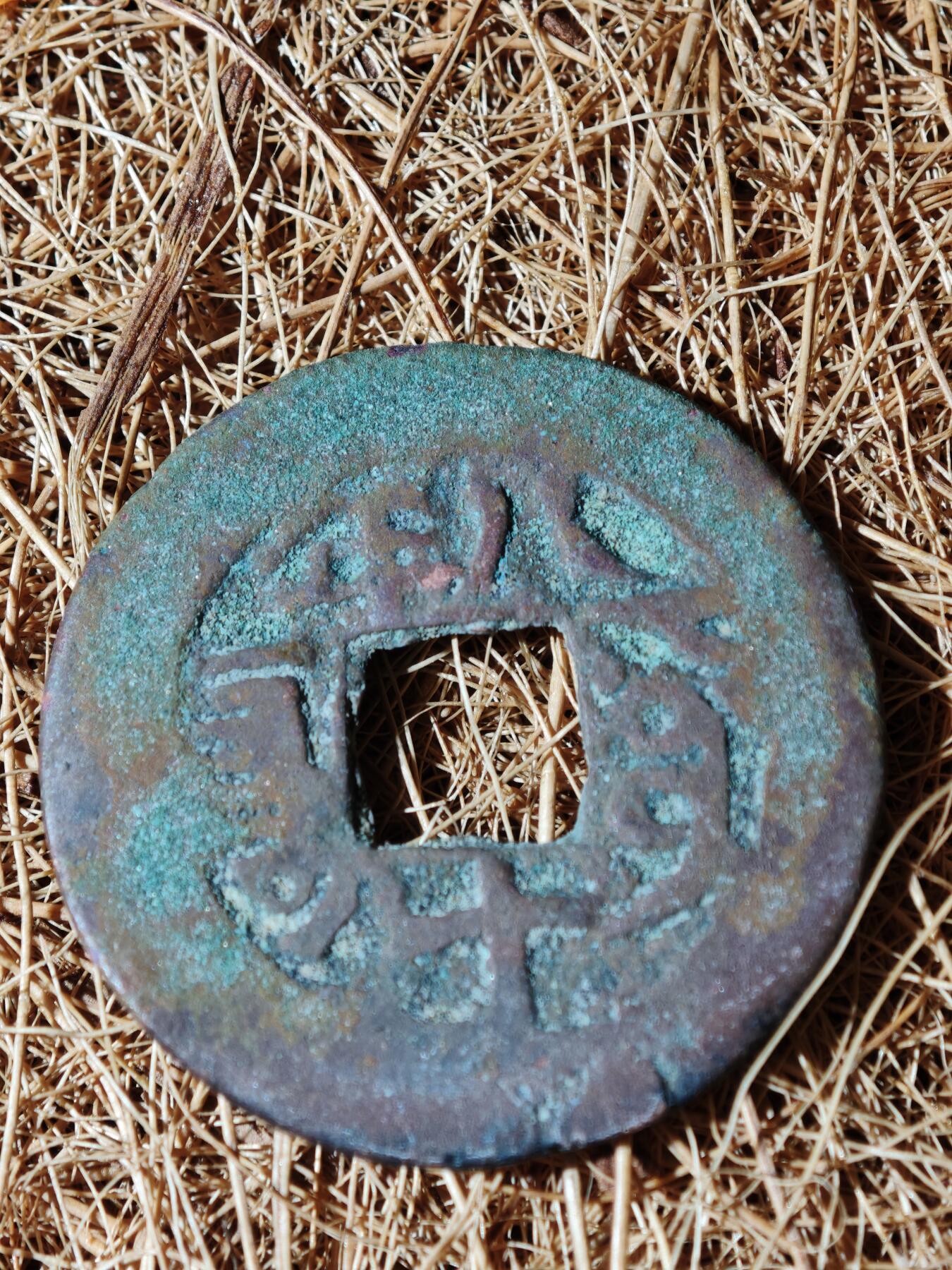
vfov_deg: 20.7
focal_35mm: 95
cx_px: 476
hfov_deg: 15.6
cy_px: 635
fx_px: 3484
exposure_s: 1/104
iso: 200
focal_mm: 9
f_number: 2
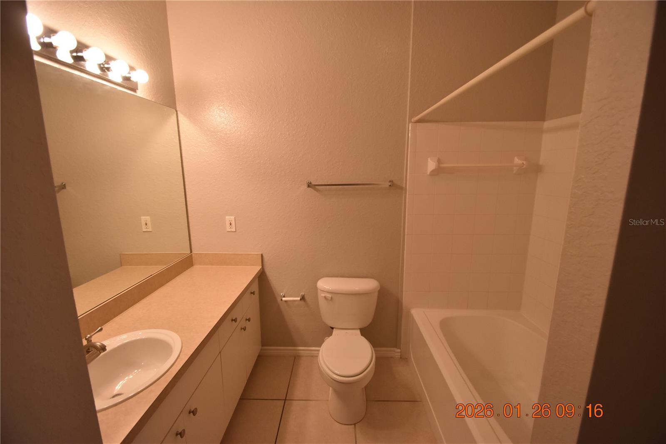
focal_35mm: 15
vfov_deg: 77.3
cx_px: 333
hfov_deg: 100.4
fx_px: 277
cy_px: 222
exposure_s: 1/180
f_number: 3.5
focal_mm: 10
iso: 800
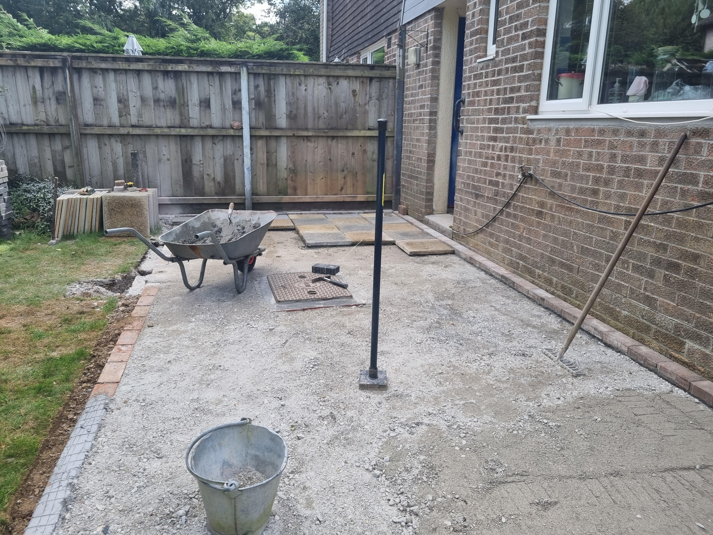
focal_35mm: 26
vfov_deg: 53.1
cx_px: 356
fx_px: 536
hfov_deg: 67.3
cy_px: 268
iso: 50
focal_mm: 5.4
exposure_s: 1/530
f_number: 1.8
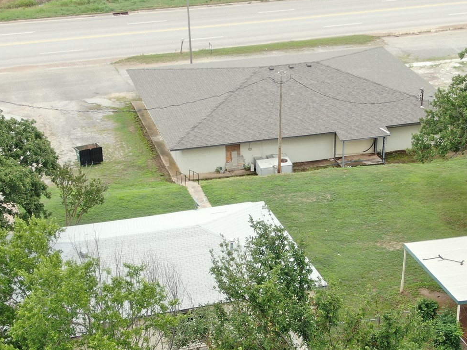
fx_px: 1147
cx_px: 252
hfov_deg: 23.0
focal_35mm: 85
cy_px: 248
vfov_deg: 17.3
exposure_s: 1/200
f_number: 3.6
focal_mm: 7.39
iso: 100
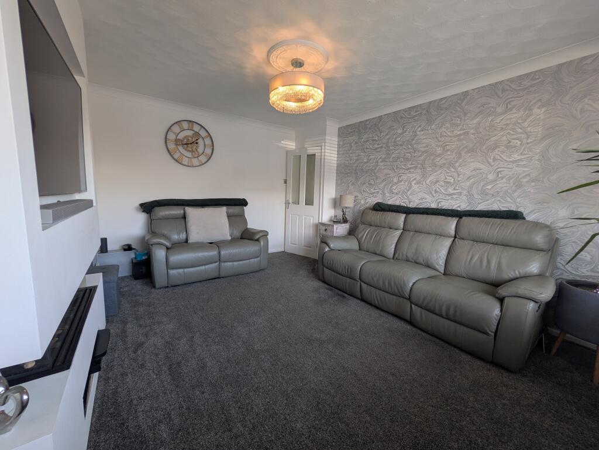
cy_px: 225
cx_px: 300
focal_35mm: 14
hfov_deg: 102.0
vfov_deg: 85.7
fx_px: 242
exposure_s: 1/50
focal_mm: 1.83
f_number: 2.2
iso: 61
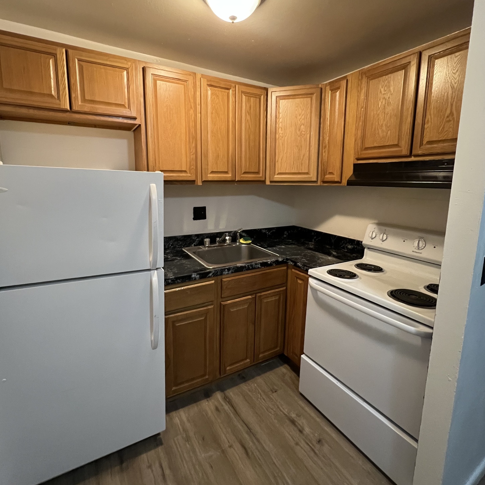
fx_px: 254
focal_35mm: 16
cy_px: 220
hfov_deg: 87.4
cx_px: 234
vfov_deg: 87.2
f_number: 1.8
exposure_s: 1/40
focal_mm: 1.57
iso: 800
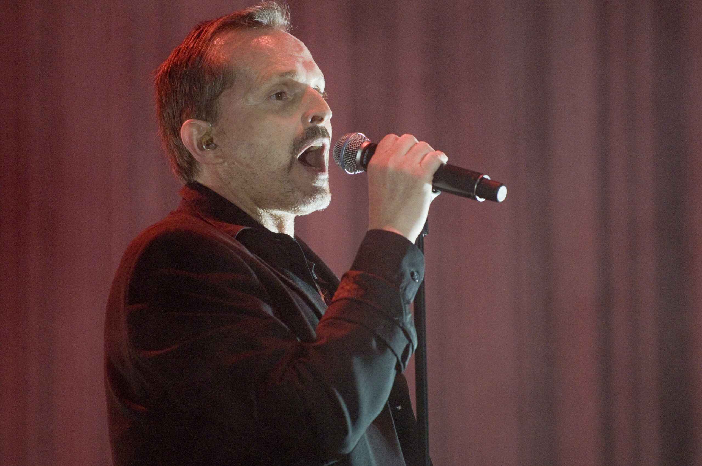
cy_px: 233
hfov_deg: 6.9
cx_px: 351
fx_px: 5843
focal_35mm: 300
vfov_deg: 4.6
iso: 1600
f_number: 2.8
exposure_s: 1/640
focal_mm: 200
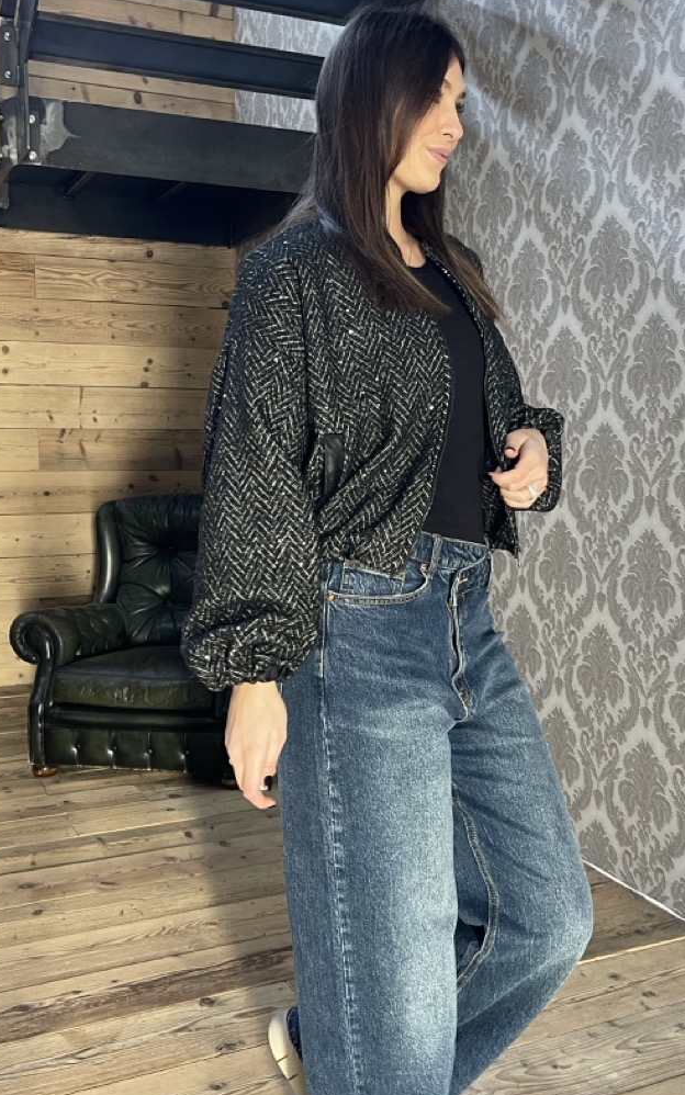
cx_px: 318
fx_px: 1015
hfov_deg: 37.3
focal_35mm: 34
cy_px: 496
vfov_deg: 56.6
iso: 320
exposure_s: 1/60
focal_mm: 5.1
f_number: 1.6
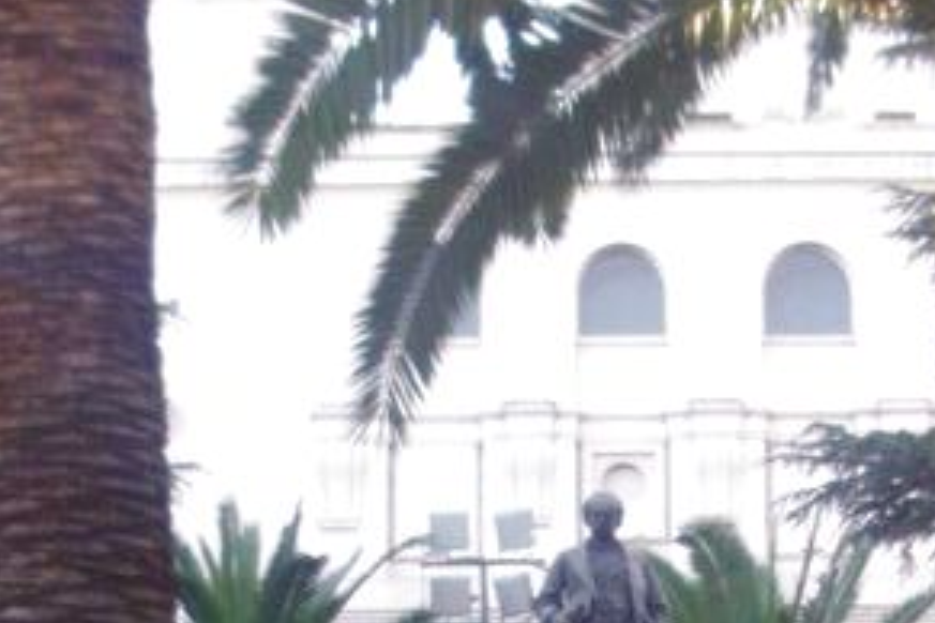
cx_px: 607
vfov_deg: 10.5
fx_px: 3324
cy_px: 835
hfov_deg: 16.0
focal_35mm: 128
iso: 100
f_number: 2.6
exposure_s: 1/100
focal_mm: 5.8
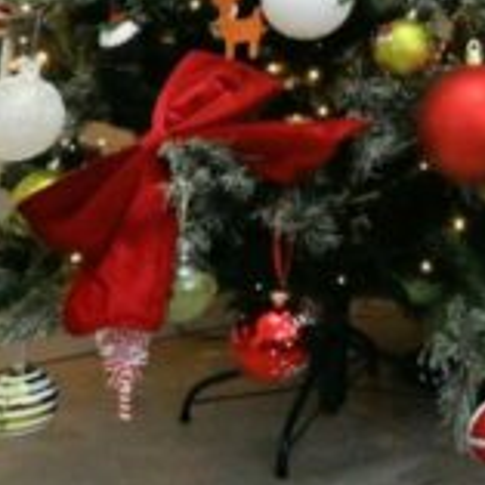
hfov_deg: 18.8
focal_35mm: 83
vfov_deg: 18.8
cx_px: 689
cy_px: -212
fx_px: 1316
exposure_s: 1/60
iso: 6400
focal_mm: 15
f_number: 10
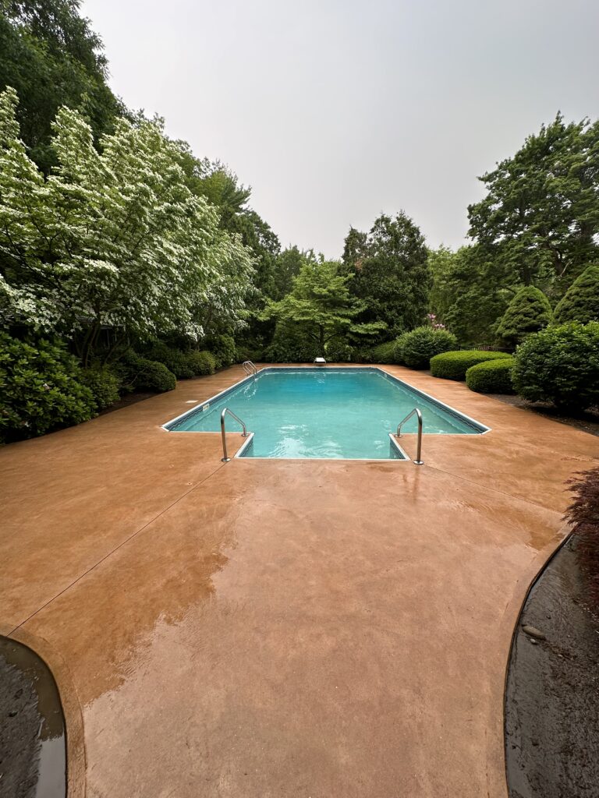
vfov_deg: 102.1
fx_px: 323
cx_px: 300
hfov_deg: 85.7
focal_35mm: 14
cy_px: 399
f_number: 2.2
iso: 40
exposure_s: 1/289
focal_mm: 2.22
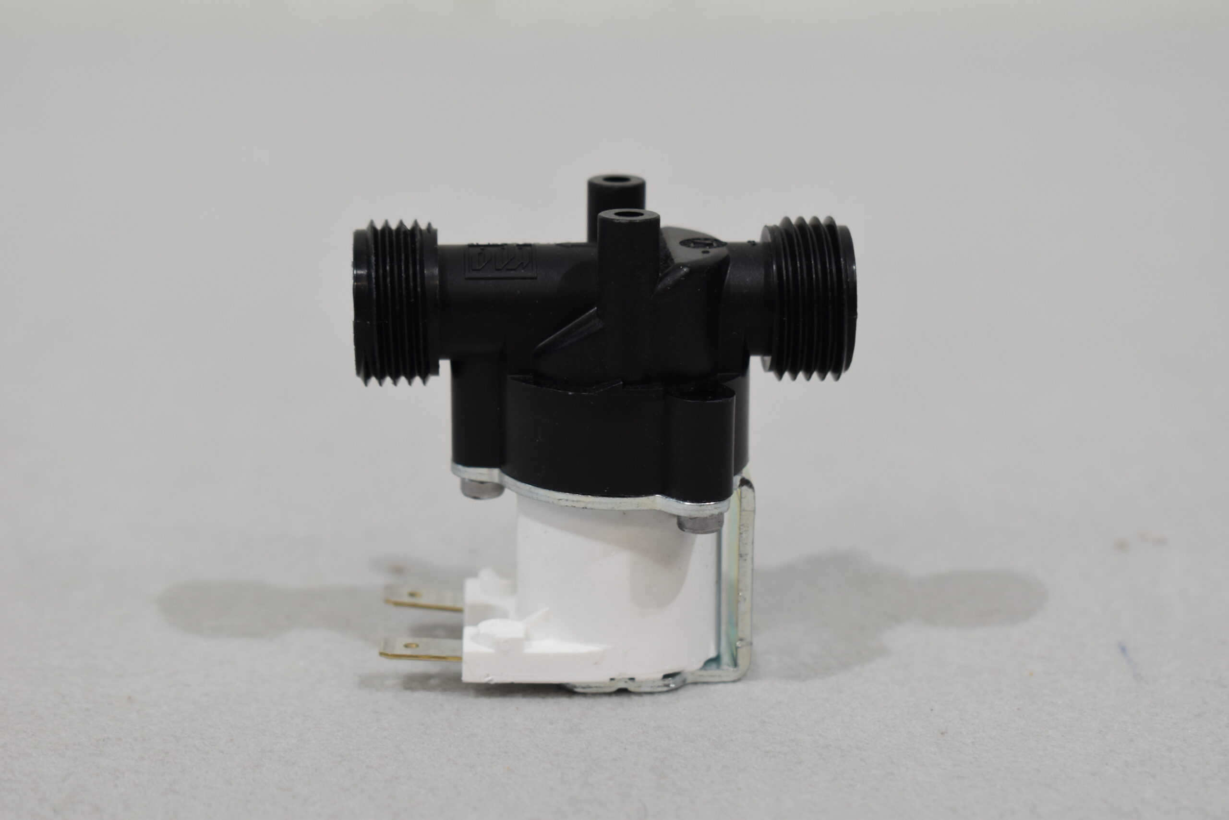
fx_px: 2816
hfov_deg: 24.6
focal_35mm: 82
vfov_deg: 16.6
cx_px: 614
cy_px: 410
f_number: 5.6
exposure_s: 1/60
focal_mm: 55
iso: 400
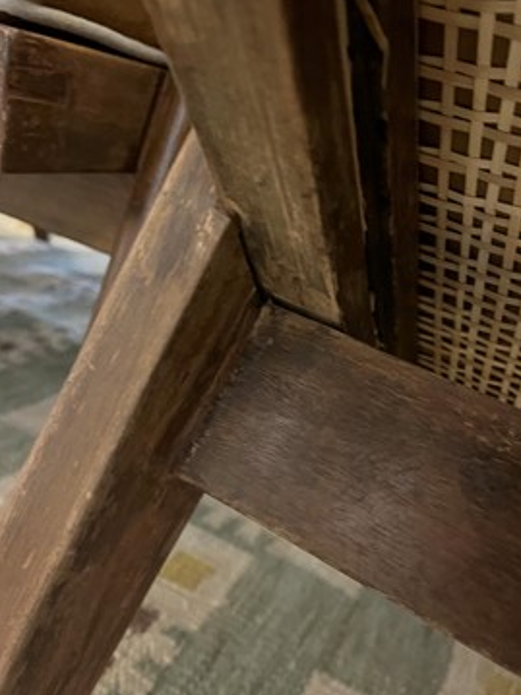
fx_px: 582
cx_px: 287
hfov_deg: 48.1
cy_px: 337
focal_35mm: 29
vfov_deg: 61.7
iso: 800
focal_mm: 5.1
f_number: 1.6
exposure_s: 1/25
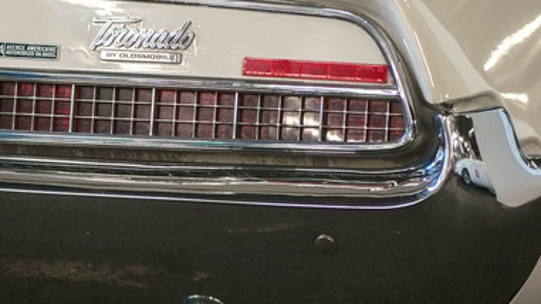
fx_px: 2481
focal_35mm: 173
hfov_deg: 12.4
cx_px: 132
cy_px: 136
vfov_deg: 7.0
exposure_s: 1/100
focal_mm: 70
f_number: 2.8
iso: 500
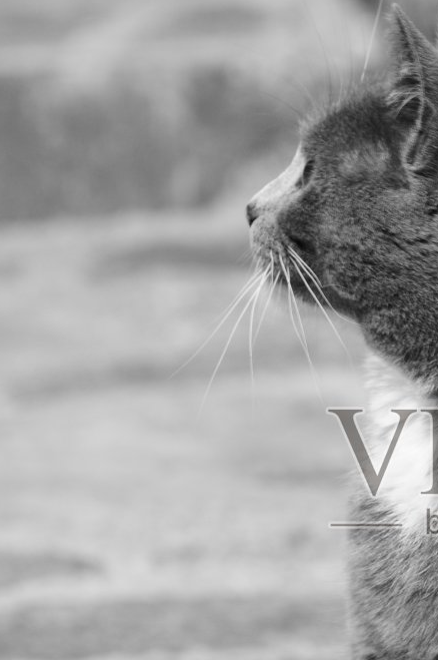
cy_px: 476
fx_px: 7991
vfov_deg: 4.7
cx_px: 496
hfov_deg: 3.1
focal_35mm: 437
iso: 200
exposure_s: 1/100
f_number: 5
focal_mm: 120
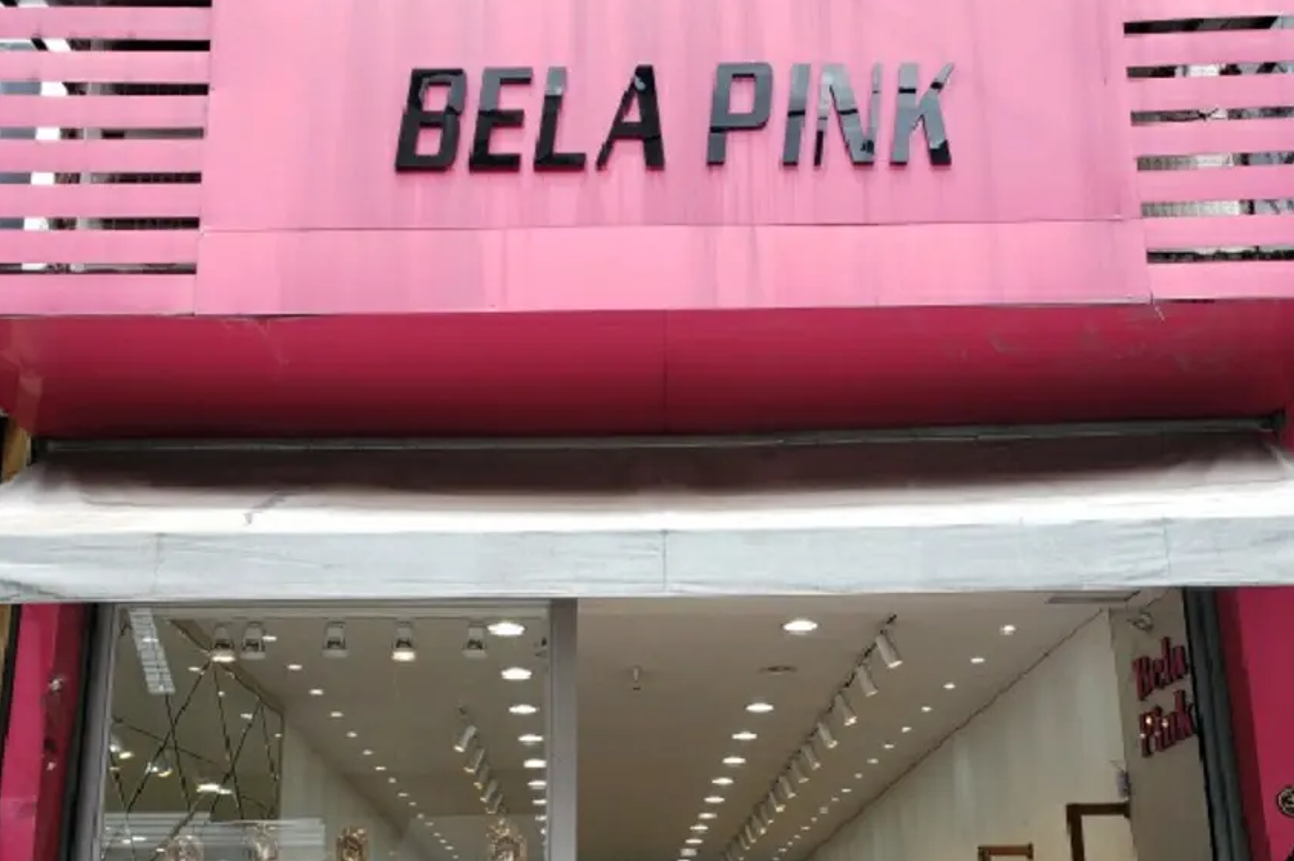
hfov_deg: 51.9
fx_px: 1329
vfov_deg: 35.1
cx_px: 659
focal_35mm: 37
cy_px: 643
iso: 50
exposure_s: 1/250
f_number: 2.4
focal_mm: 4.3
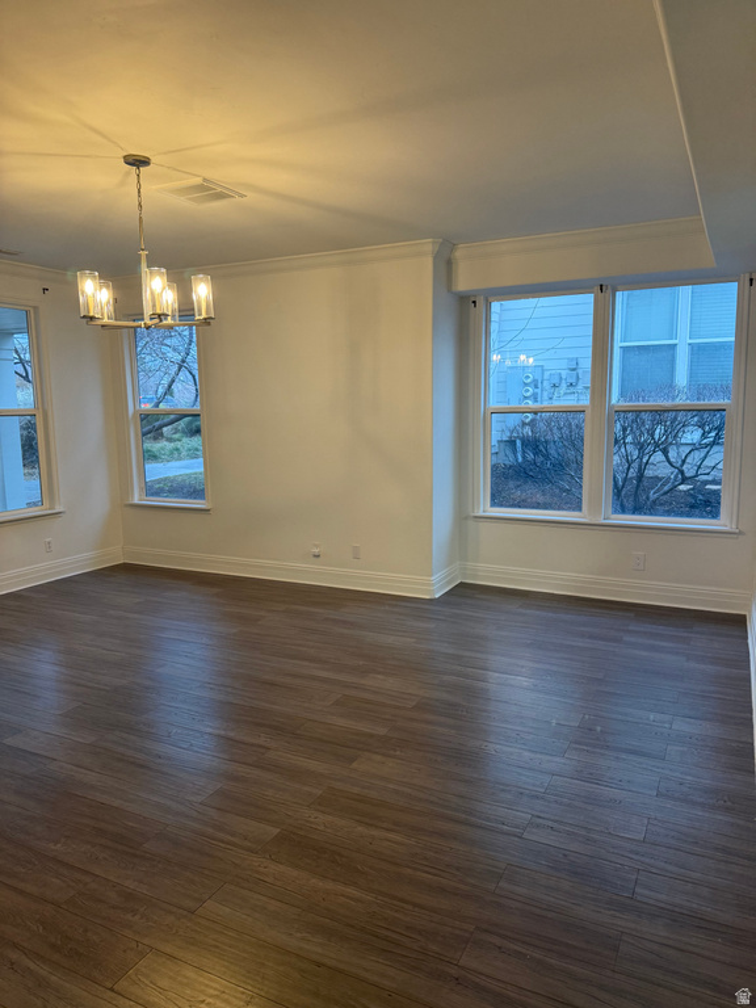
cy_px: 504
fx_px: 699
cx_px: 378
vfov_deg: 71.6
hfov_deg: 56.8
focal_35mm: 24
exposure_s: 1/60
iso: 200
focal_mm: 6.76
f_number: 1.78
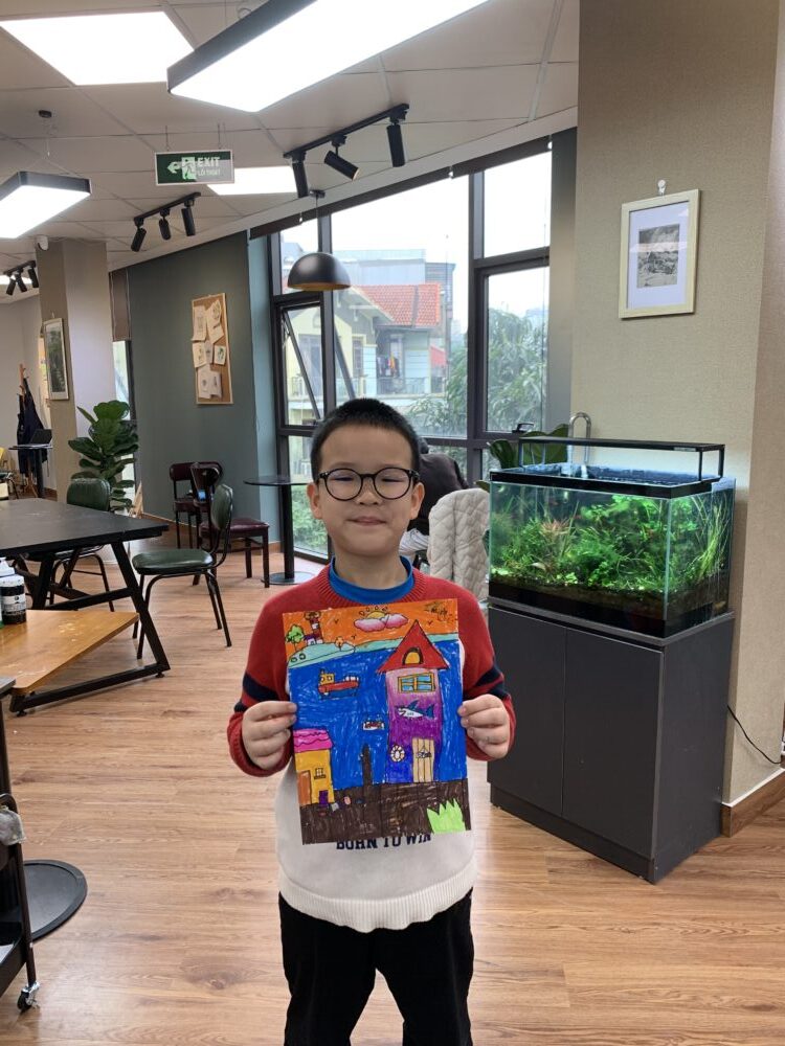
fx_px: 786
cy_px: 523
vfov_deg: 67.3
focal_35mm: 26
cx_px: 392
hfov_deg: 53.1
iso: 80
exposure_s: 1/121
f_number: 1.8
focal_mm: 4.25
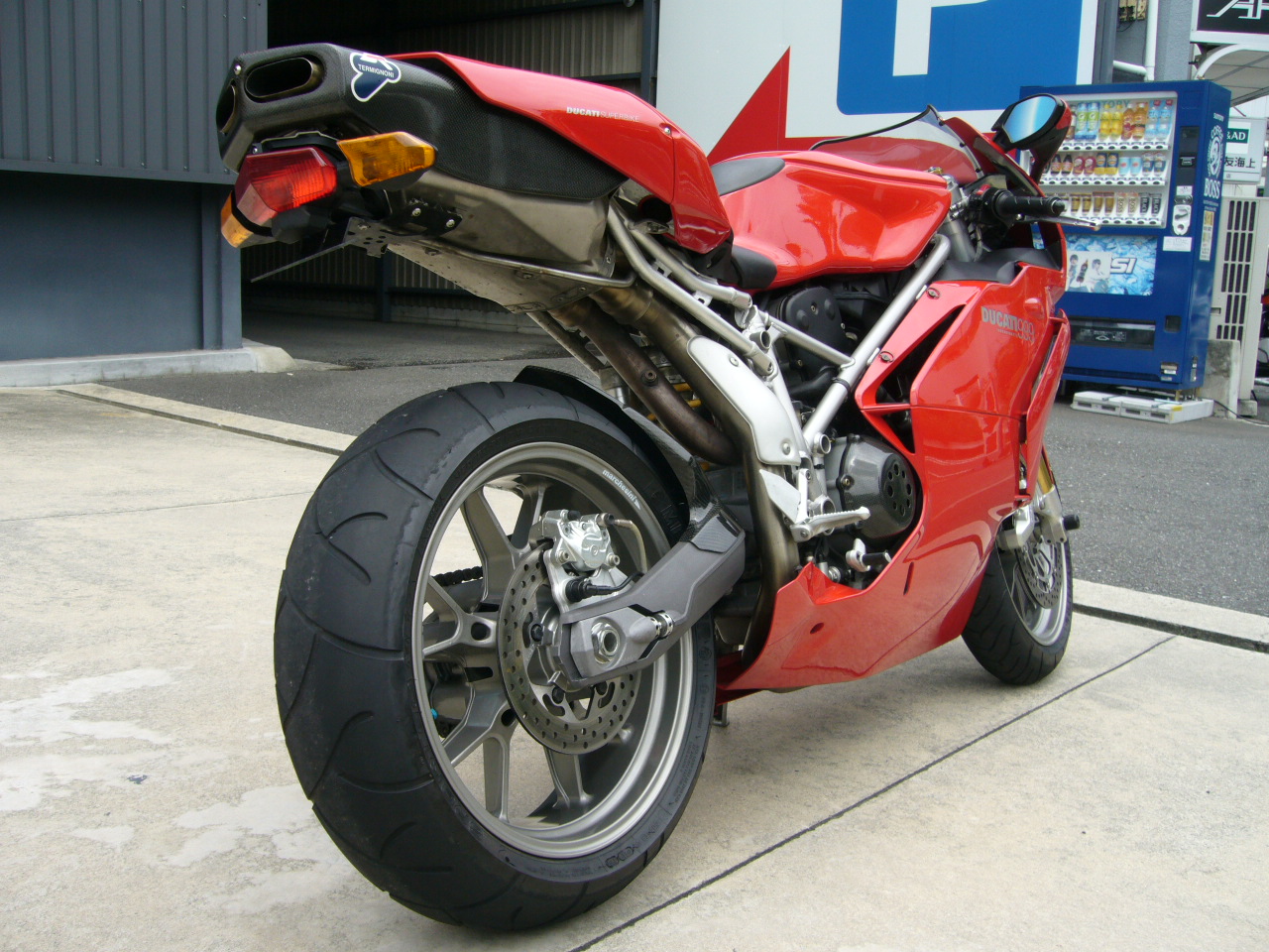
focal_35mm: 35
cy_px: 476
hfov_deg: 52.6
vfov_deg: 40.7
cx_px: 634
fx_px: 1283
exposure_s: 1/200
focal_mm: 5.8
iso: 80
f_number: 5.6
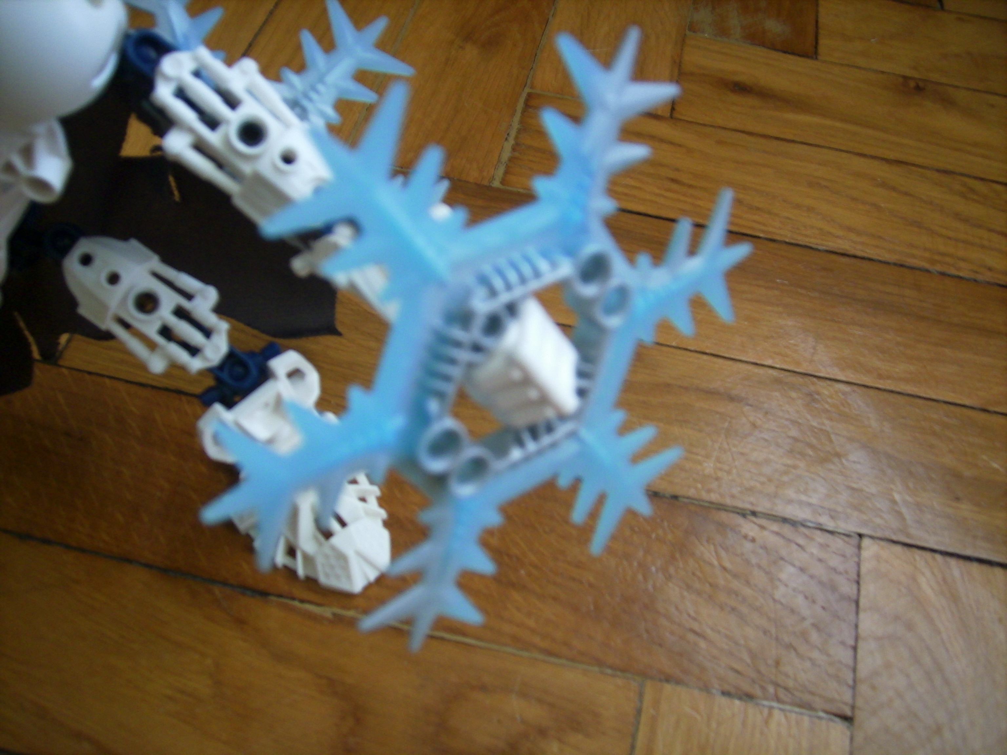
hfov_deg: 56.8
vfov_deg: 44.2
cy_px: 378
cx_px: 504
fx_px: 931
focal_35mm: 32
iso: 50
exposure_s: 1/4
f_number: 2.8
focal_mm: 5.99
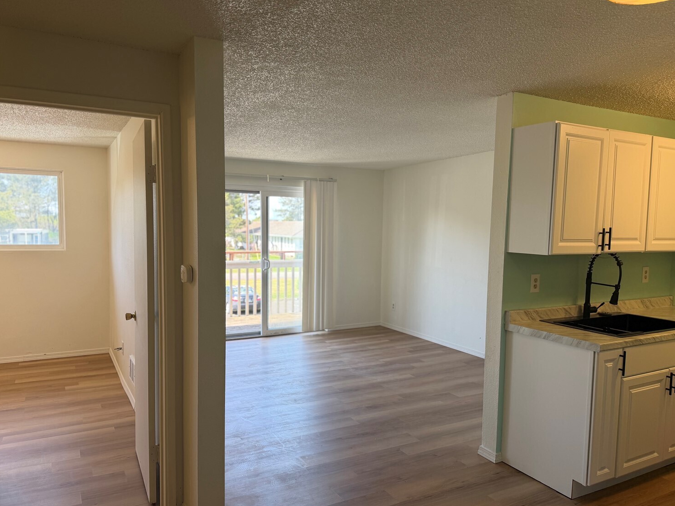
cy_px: 265
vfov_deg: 53.0
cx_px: 324
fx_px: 507
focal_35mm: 26
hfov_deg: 67.3
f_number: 1.78
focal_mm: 6.76
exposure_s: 1/179
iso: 80
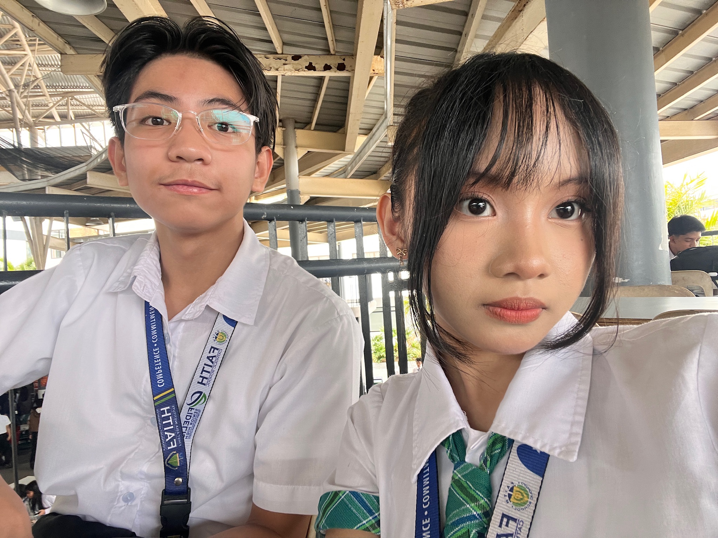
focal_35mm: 23
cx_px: 359
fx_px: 477
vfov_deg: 58.9
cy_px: 269
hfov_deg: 73.9
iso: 125
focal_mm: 2.71
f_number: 2.2
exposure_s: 1/60
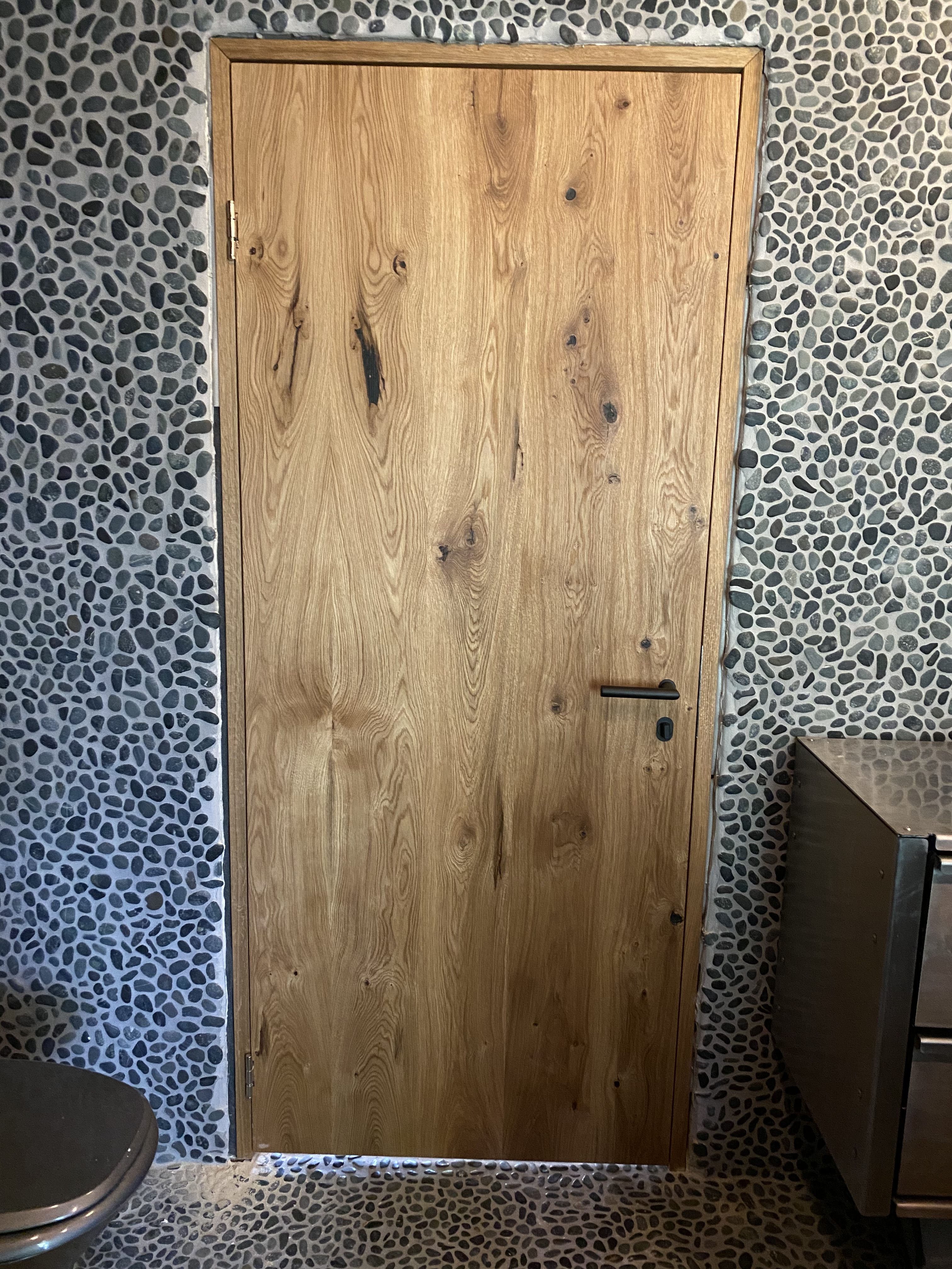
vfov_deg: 67.3
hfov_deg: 53.1
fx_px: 953
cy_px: 634
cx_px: 476
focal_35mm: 26
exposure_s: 1/25
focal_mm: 4.25
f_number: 1.8
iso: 640
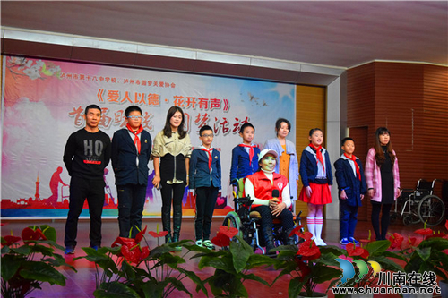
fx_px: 560
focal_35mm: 45
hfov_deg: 43.6
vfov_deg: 29.8
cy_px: 149
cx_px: 224
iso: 3200
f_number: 4.2
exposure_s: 1/400
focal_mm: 30
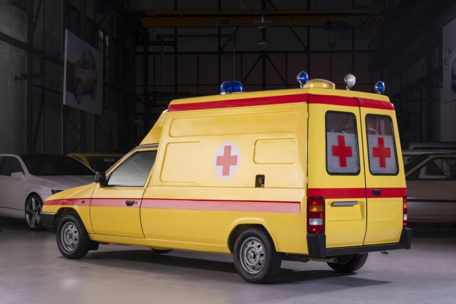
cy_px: 152
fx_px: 887
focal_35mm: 70
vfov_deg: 19.5
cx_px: 228
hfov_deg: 28.8
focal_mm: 70
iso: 100
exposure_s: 1.6
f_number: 10
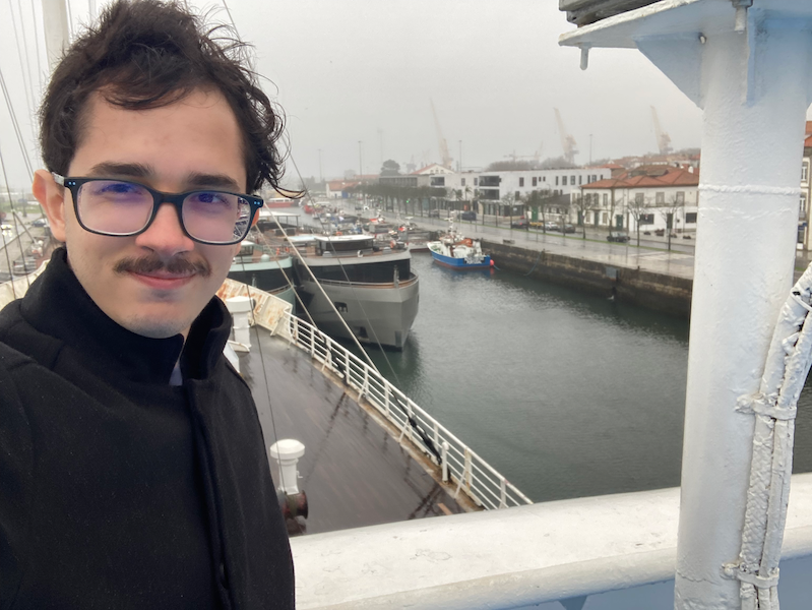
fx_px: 751
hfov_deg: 56.8
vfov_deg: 44.2
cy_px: 305
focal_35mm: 32
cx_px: 406
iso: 50
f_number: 2.2
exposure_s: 1/121
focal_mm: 2.87
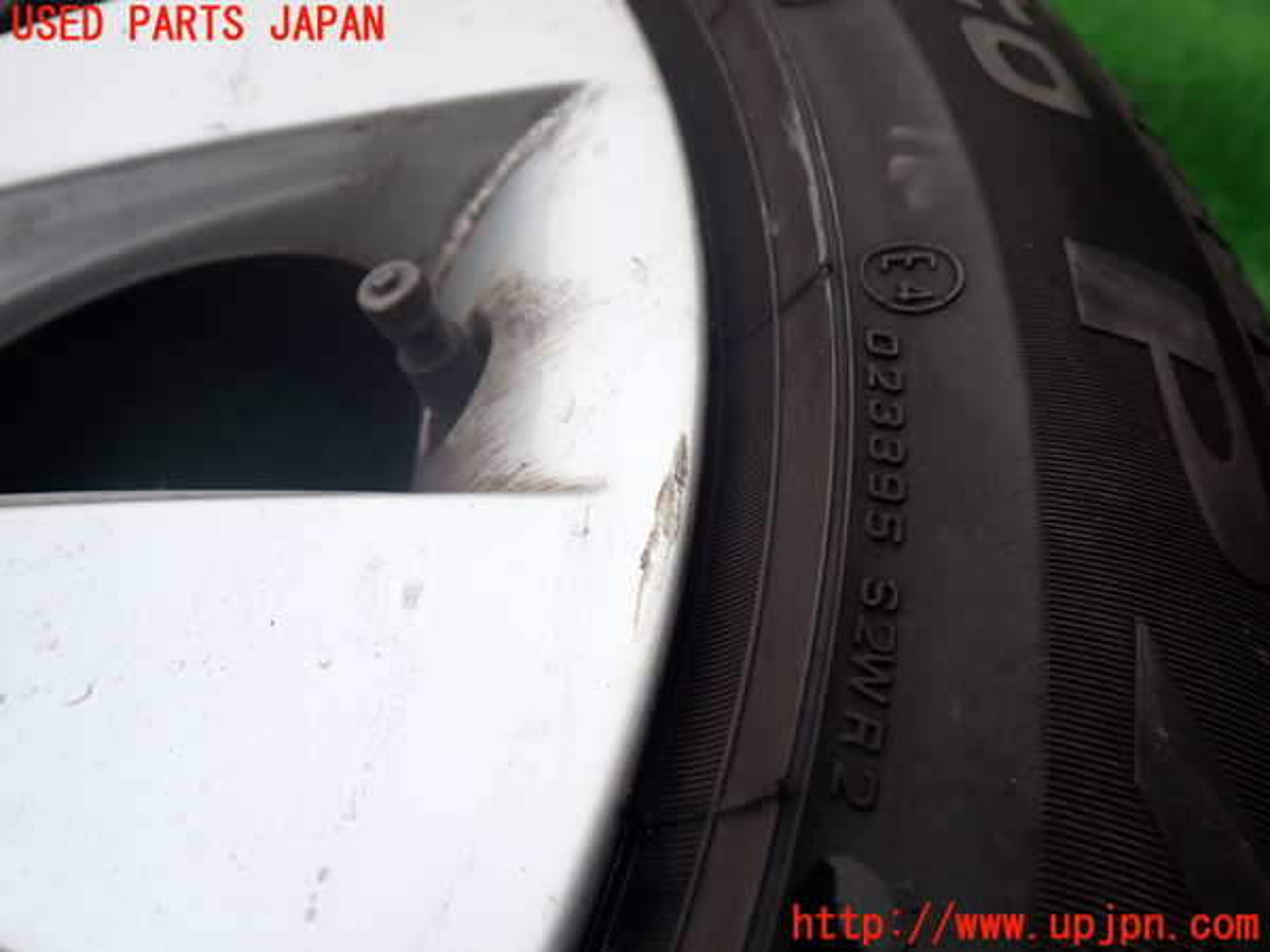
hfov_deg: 60.0
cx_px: 635
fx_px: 1101
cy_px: 476
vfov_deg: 46.8
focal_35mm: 30
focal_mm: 5.4
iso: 100
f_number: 2.3
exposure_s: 1/125
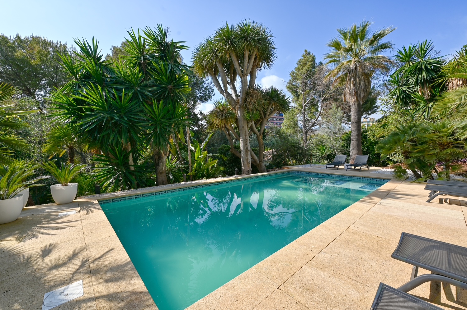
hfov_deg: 104.3
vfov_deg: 81.1
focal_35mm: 14
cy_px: 155
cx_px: 234
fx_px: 181
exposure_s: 1/320
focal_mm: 14
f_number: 9
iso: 100
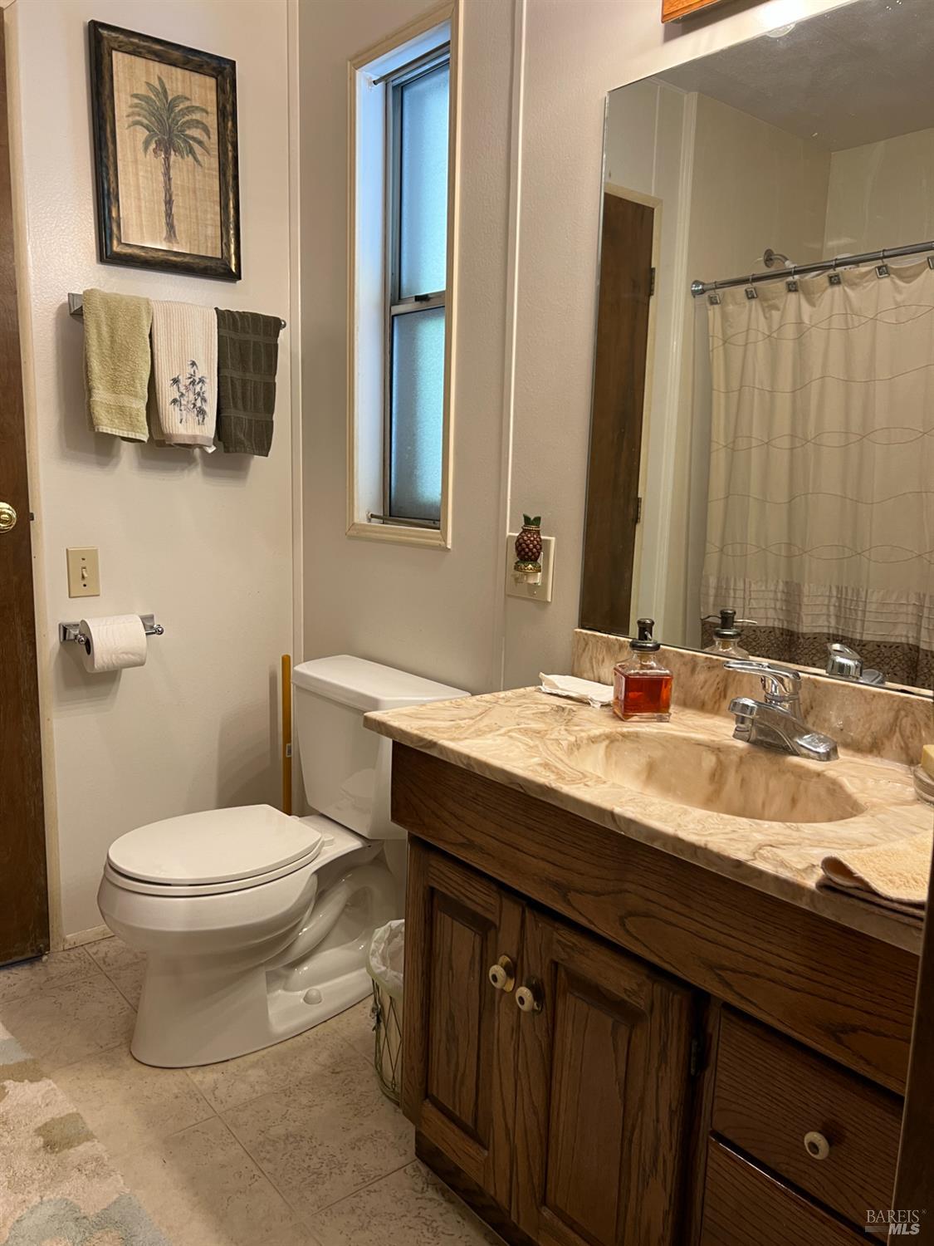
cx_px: 467
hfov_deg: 53.1
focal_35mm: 26
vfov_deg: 67.3
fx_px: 935
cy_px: 623
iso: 80
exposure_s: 1/60
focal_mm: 5.7
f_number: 1.5
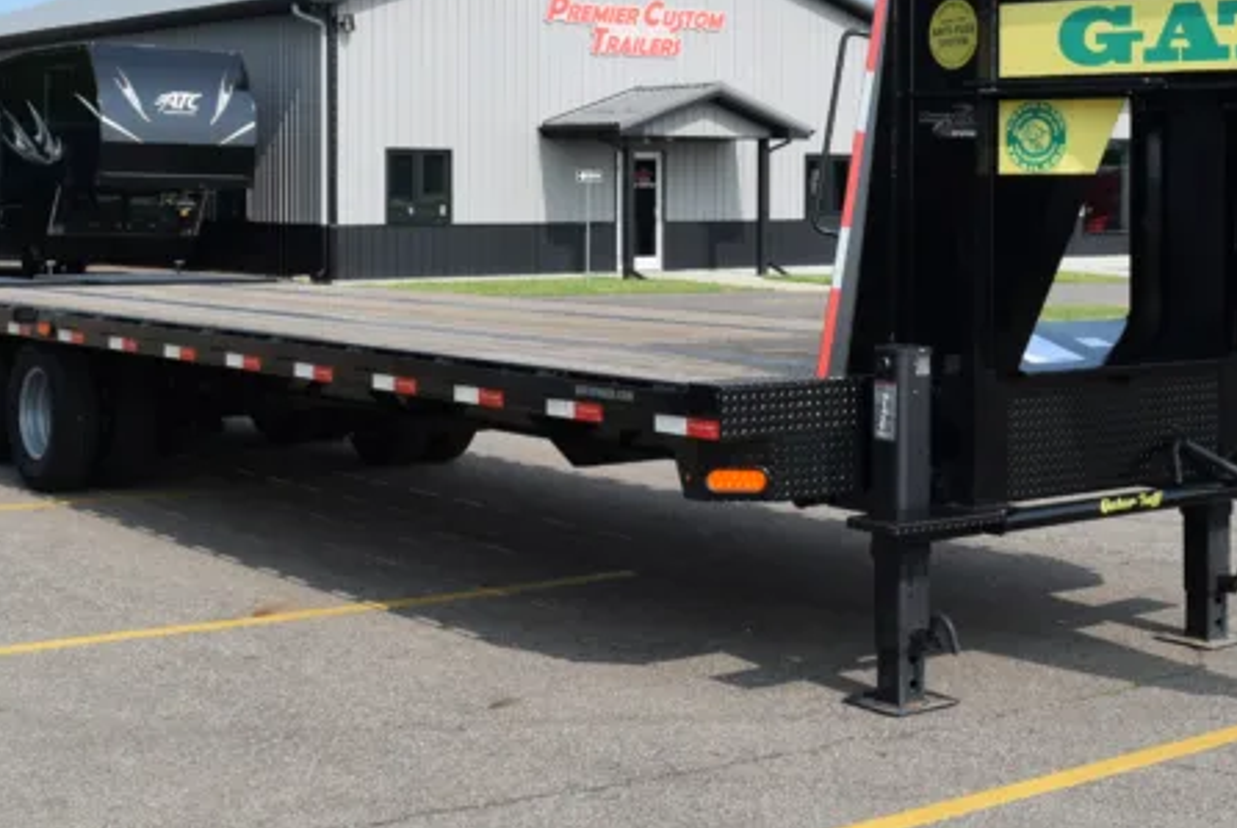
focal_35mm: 59
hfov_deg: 33.5
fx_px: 2029
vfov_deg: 22.9
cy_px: 220
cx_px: 852
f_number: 9
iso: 200
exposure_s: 1/320
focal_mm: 22
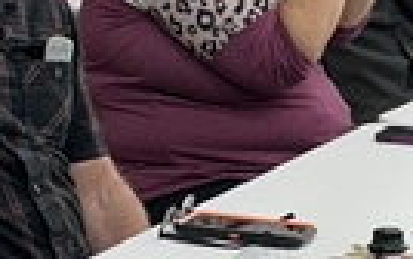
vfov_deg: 6.2
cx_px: 170
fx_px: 2377
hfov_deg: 9.9
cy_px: 160
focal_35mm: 211
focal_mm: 5.7
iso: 80
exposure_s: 1/120
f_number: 1.5
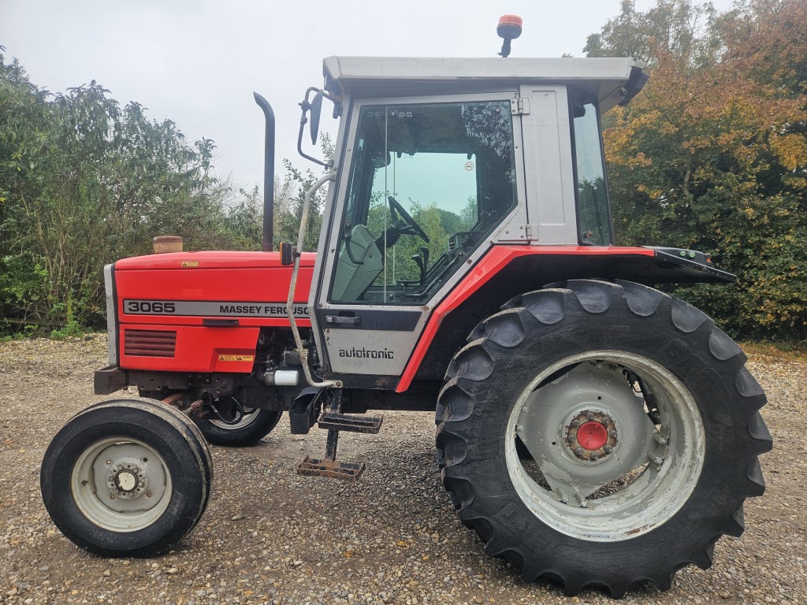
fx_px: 536
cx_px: 404
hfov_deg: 73.9
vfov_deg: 58.9
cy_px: 302
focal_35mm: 23
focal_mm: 5.4
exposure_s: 1/190
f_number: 1.8
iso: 64
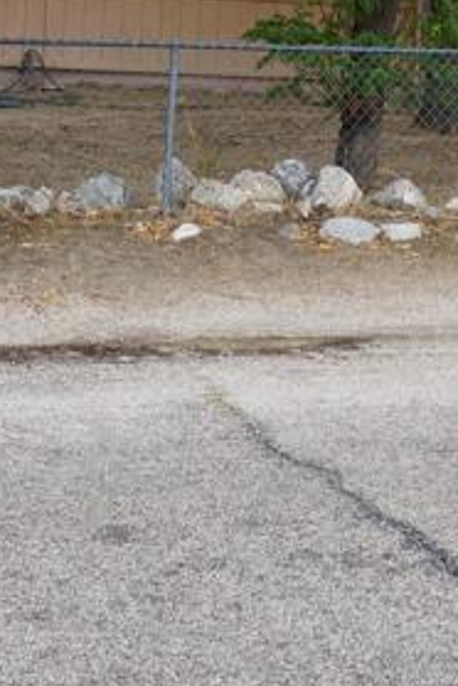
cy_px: -79
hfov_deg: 13.8
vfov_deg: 19.7
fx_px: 1889
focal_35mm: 99
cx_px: 202
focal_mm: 18
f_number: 11
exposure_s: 1/100
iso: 200
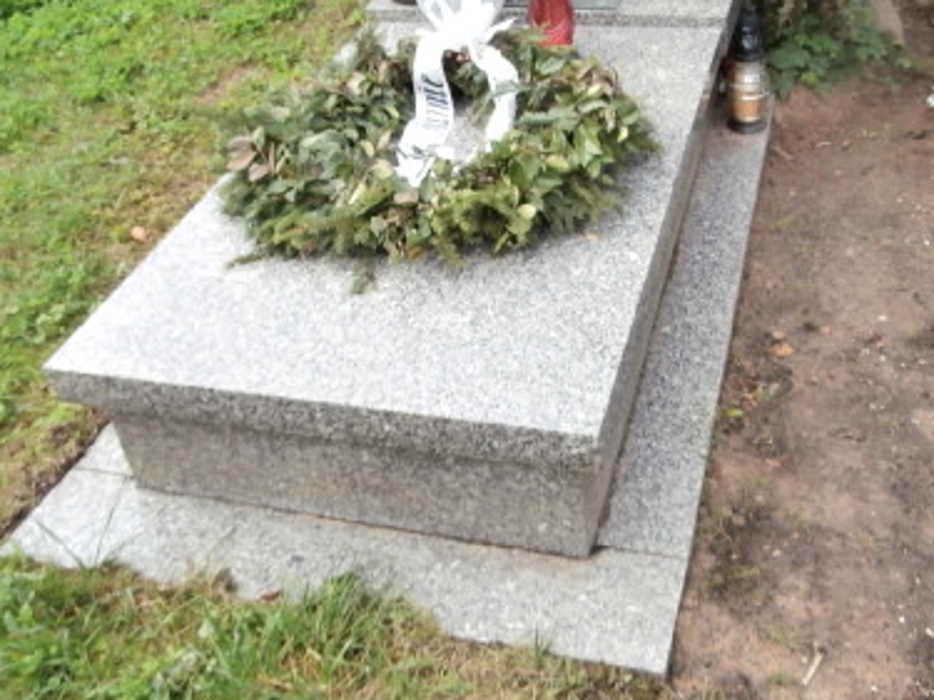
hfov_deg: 45.7
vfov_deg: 34.3
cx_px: 513
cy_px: 167
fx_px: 1106
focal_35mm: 41
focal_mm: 4.2
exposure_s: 1/320
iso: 100
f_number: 3
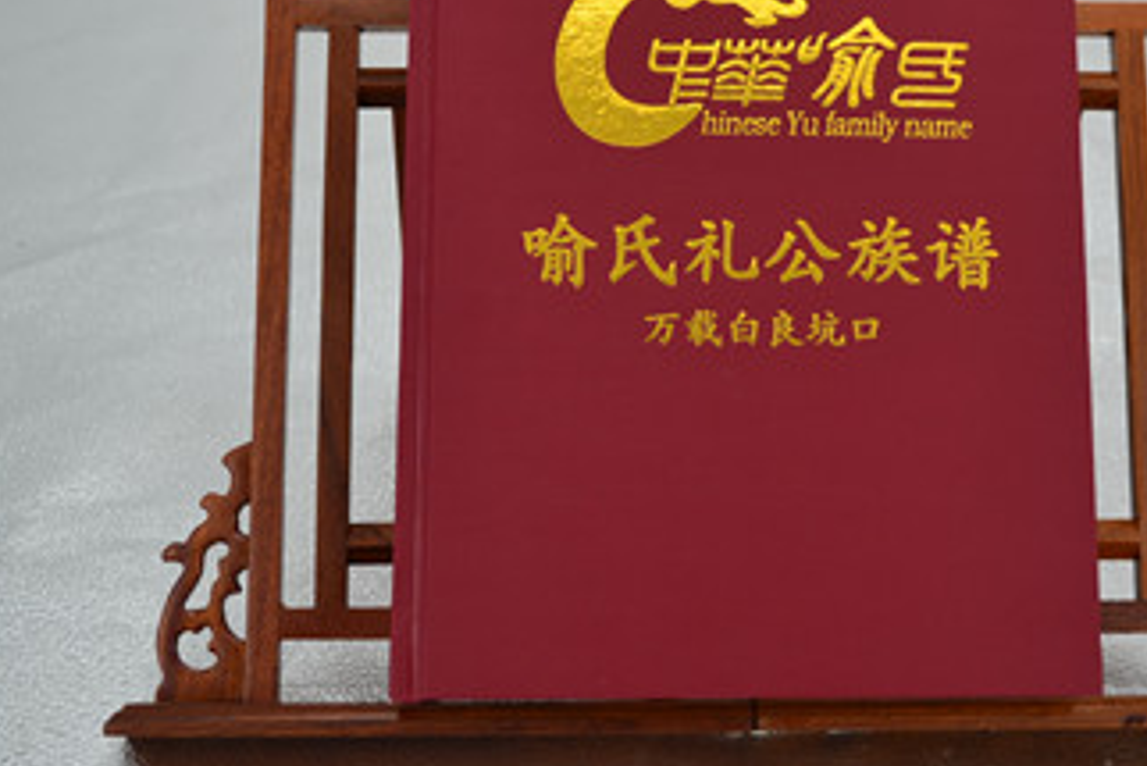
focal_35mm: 67
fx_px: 2136
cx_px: 677
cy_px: 257
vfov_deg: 20.3
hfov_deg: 30.0
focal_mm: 24
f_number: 4
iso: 100
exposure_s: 1/60
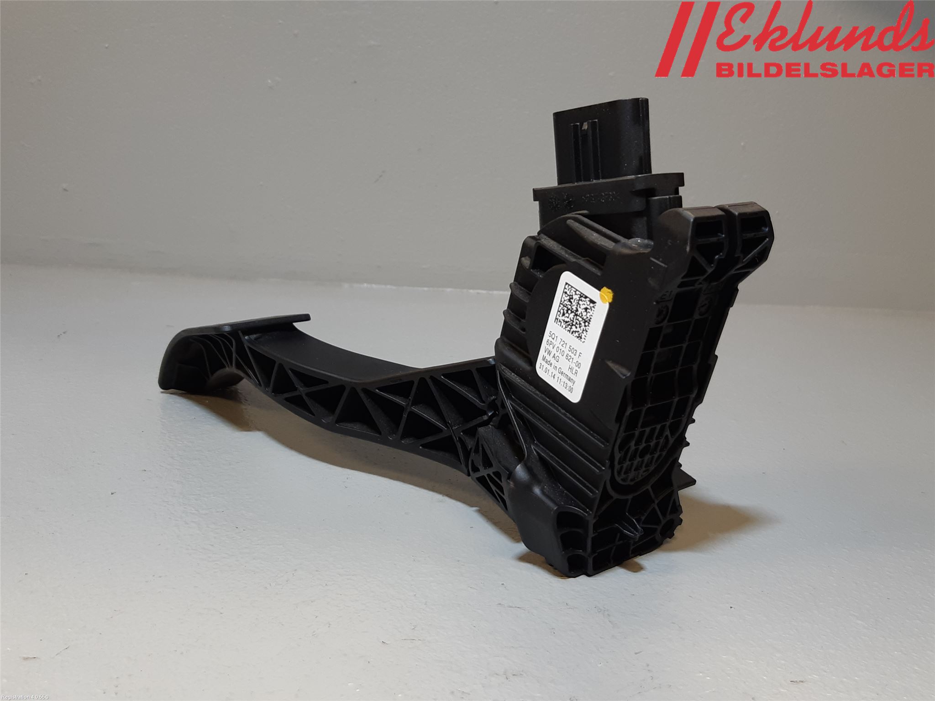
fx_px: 702
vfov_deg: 53.1
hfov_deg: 67.3
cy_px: 350
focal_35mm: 26
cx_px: 468
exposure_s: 1/50
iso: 64
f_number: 1.7
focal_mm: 3.93
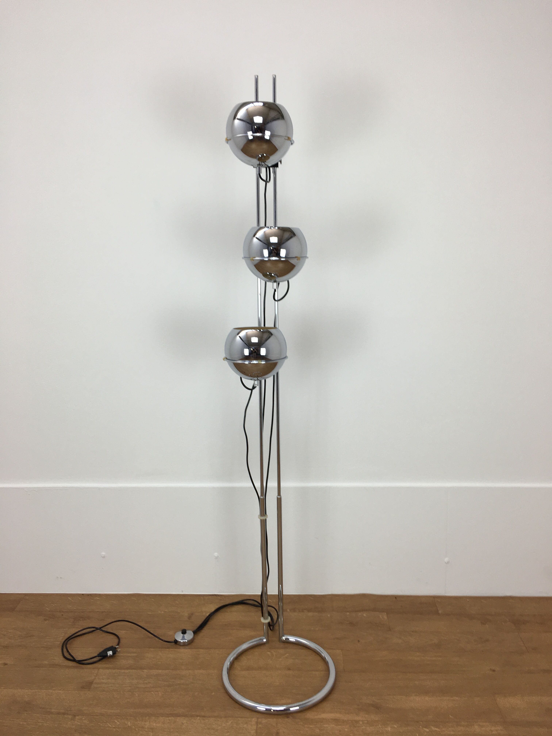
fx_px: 617
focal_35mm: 29
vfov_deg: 61.7
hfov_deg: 48.2
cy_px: 368
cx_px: 276
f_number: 2.2
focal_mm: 4.15
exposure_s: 1/50
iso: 32
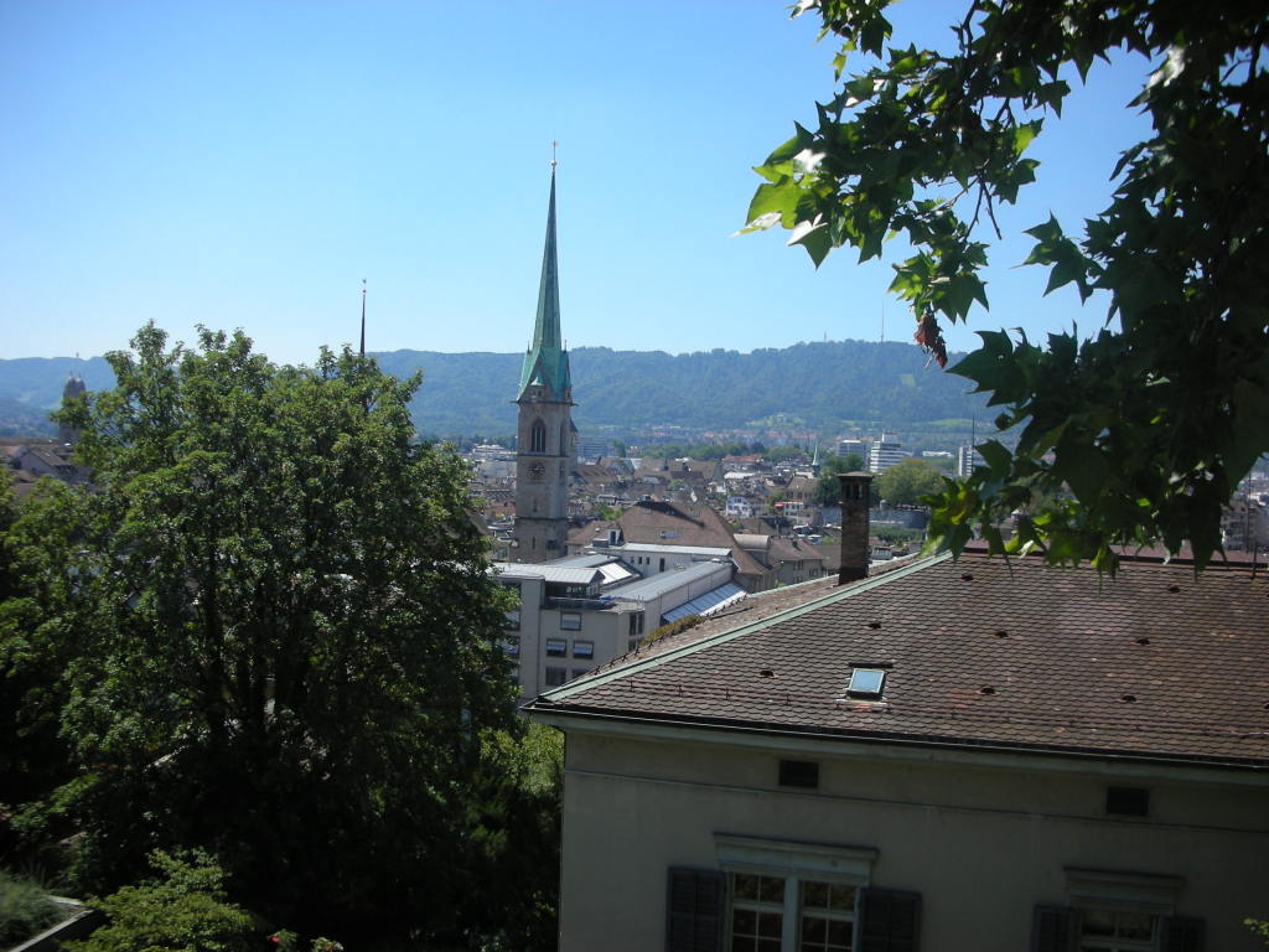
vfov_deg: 40.7
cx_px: 634
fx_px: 1283
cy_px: 476
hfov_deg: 52.6
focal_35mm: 35
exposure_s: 1/76.5
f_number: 8.5
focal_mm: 5.8
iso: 50
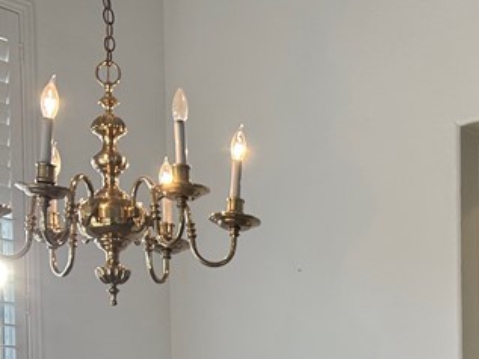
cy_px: 501
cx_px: 384
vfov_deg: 16.4
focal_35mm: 84
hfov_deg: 22.9
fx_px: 1163
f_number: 1.5
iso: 64
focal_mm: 5.7
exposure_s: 1/159
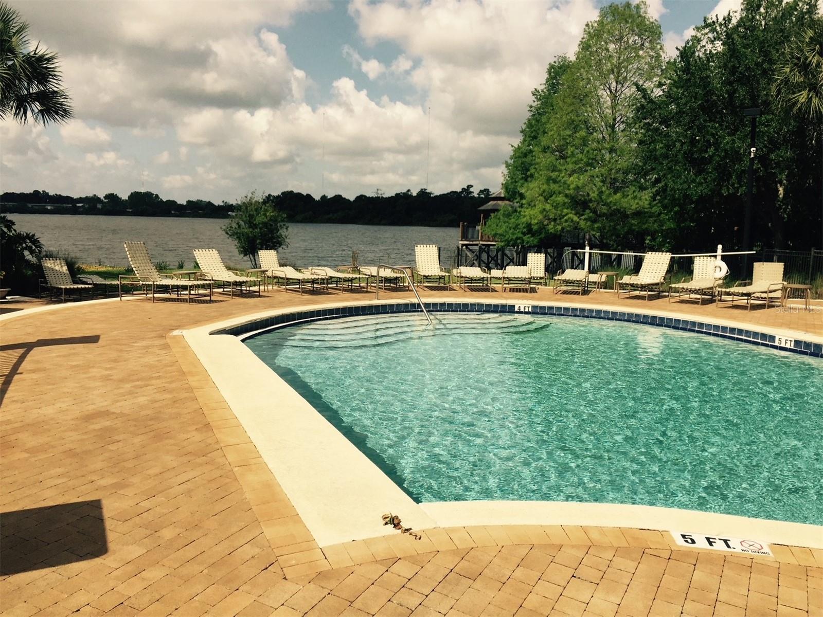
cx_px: 412
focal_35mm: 29
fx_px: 689
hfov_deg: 61.7
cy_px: 308
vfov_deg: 48.2
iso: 32
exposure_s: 1/3968
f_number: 2.2
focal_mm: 4.15
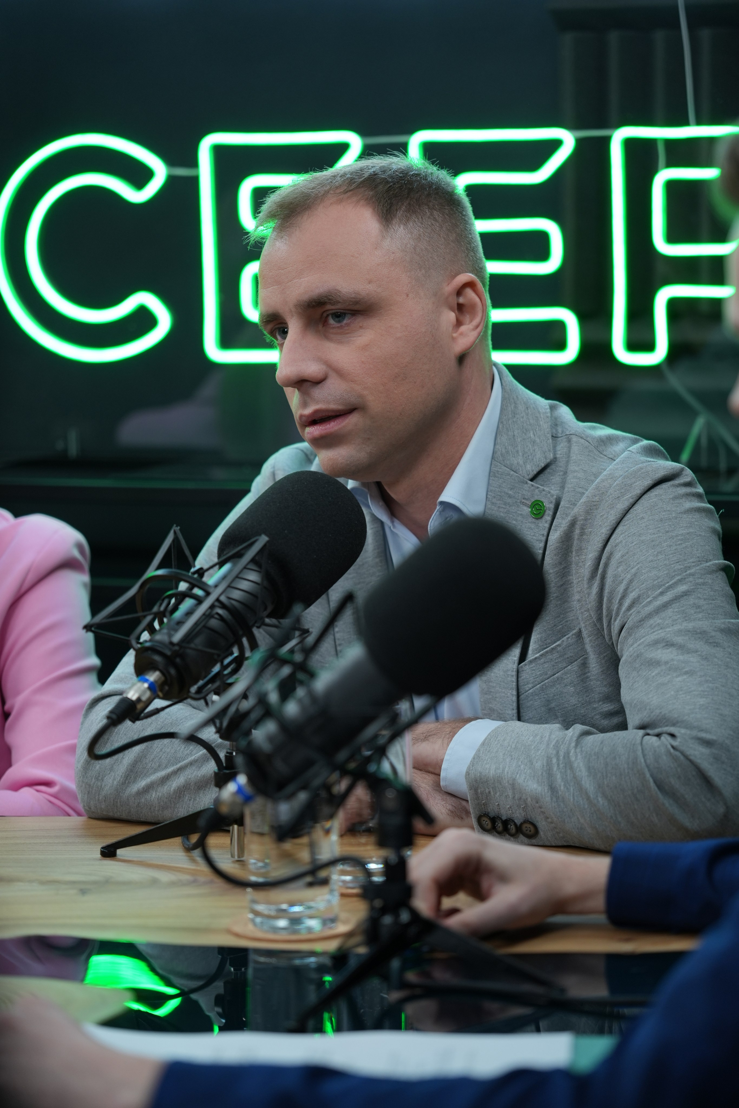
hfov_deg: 13.0
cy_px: 554
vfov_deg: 19.5
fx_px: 3233
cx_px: 370
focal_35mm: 105
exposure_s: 1/125
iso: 500
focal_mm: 105
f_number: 2.8
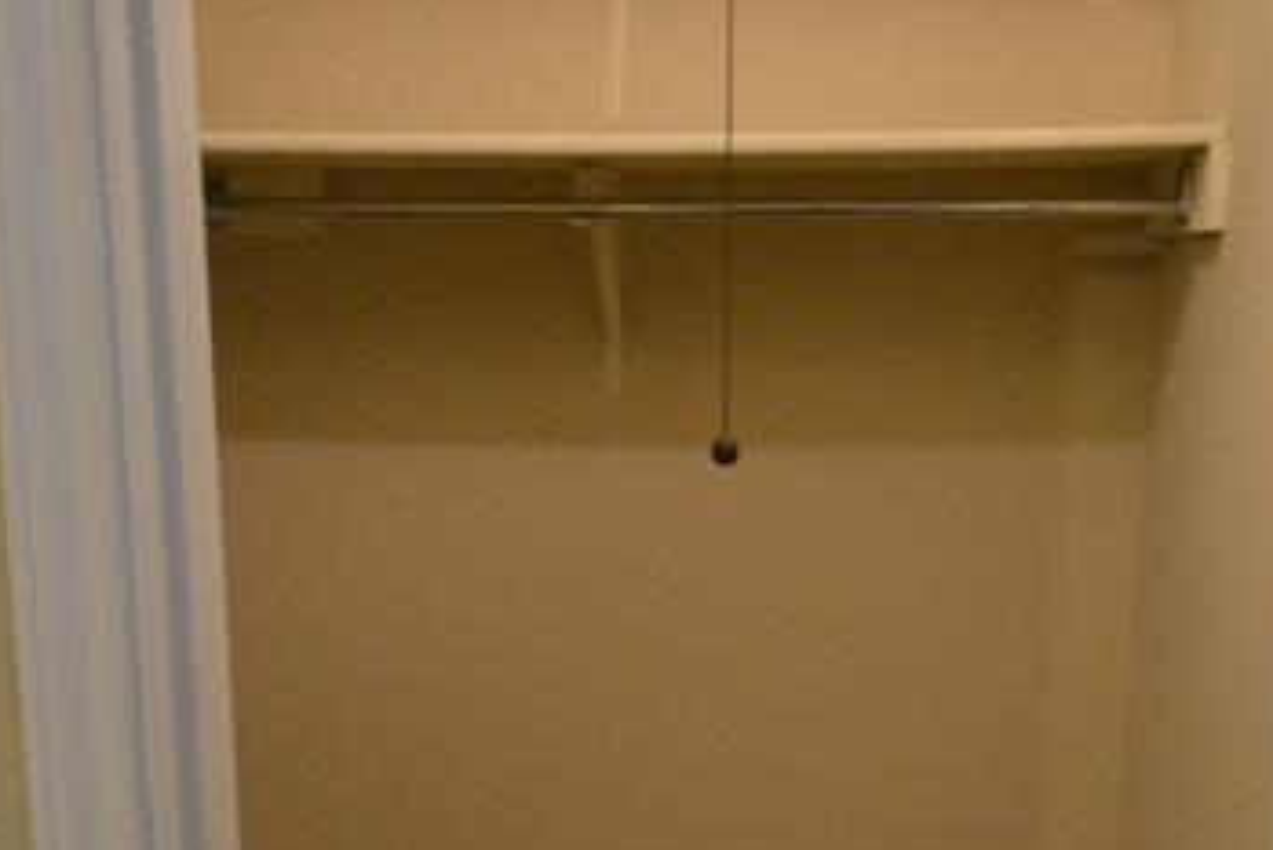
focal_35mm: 44
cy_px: 653
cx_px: 737
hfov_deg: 44.3
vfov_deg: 30.0
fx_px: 1556
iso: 2200
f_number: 4
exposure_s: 1/60
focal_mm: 10
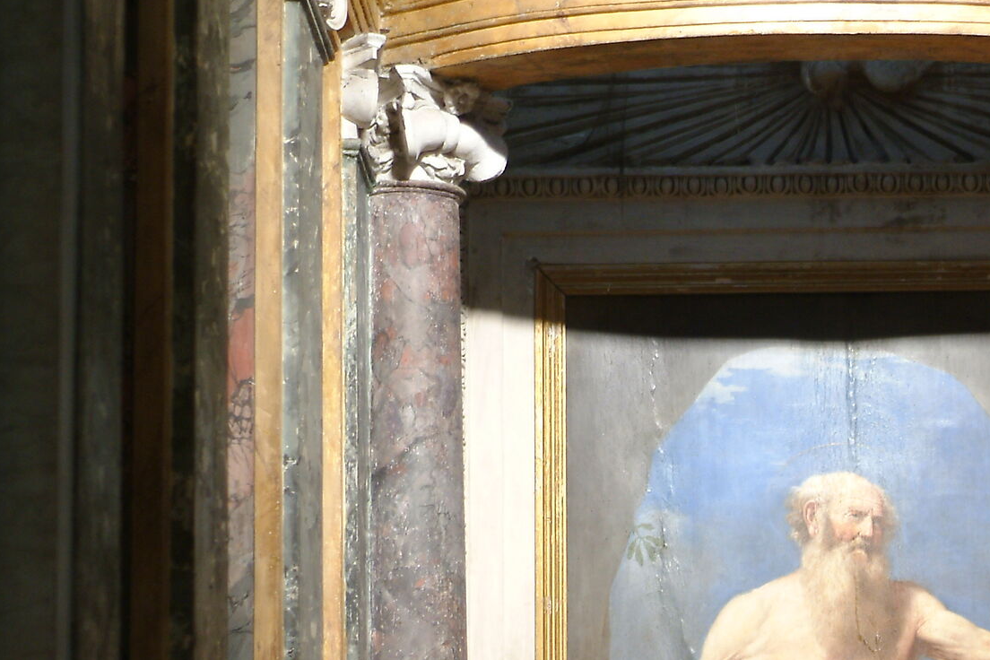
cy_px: 636
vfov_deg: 8.4
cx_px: 871
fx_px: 4482
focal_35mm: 163
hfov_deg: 12.5
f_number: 2.4
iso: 400
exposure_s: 1/60
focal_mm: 50
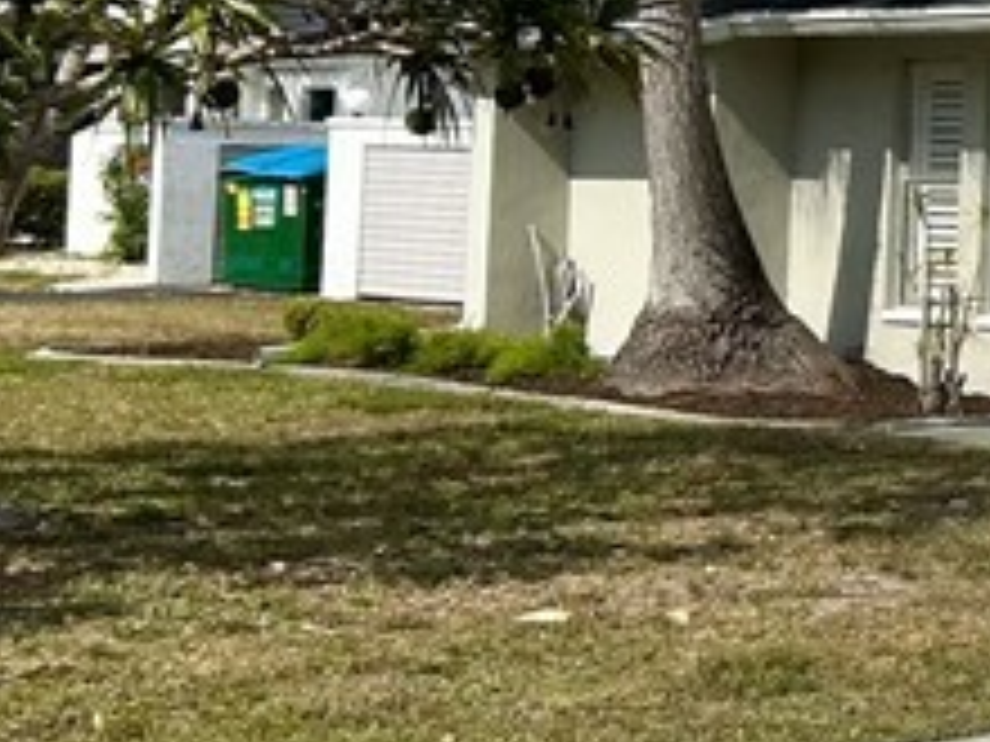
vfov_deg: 12.1
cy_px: 40
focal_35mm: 121
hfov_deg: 14.2
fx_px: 3461
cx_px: 1840
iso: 50
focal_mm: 5.7
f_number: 1.5
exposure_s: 1/8696
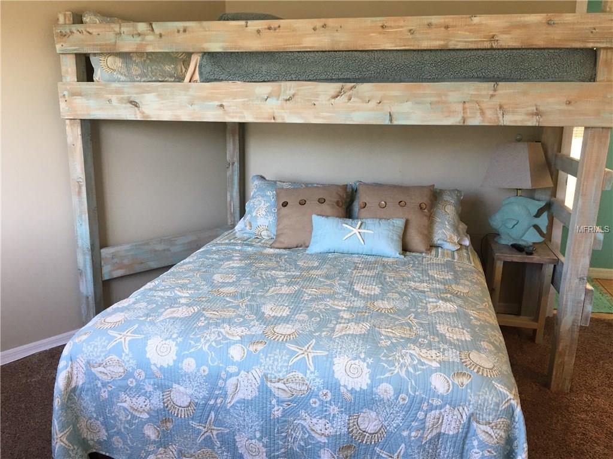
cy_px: 230
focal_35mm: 29
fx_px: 514
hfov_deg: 61.7
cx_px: 306
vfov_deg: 48.2
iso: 50
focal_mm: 4.15
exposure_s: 1/30
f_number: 2.2
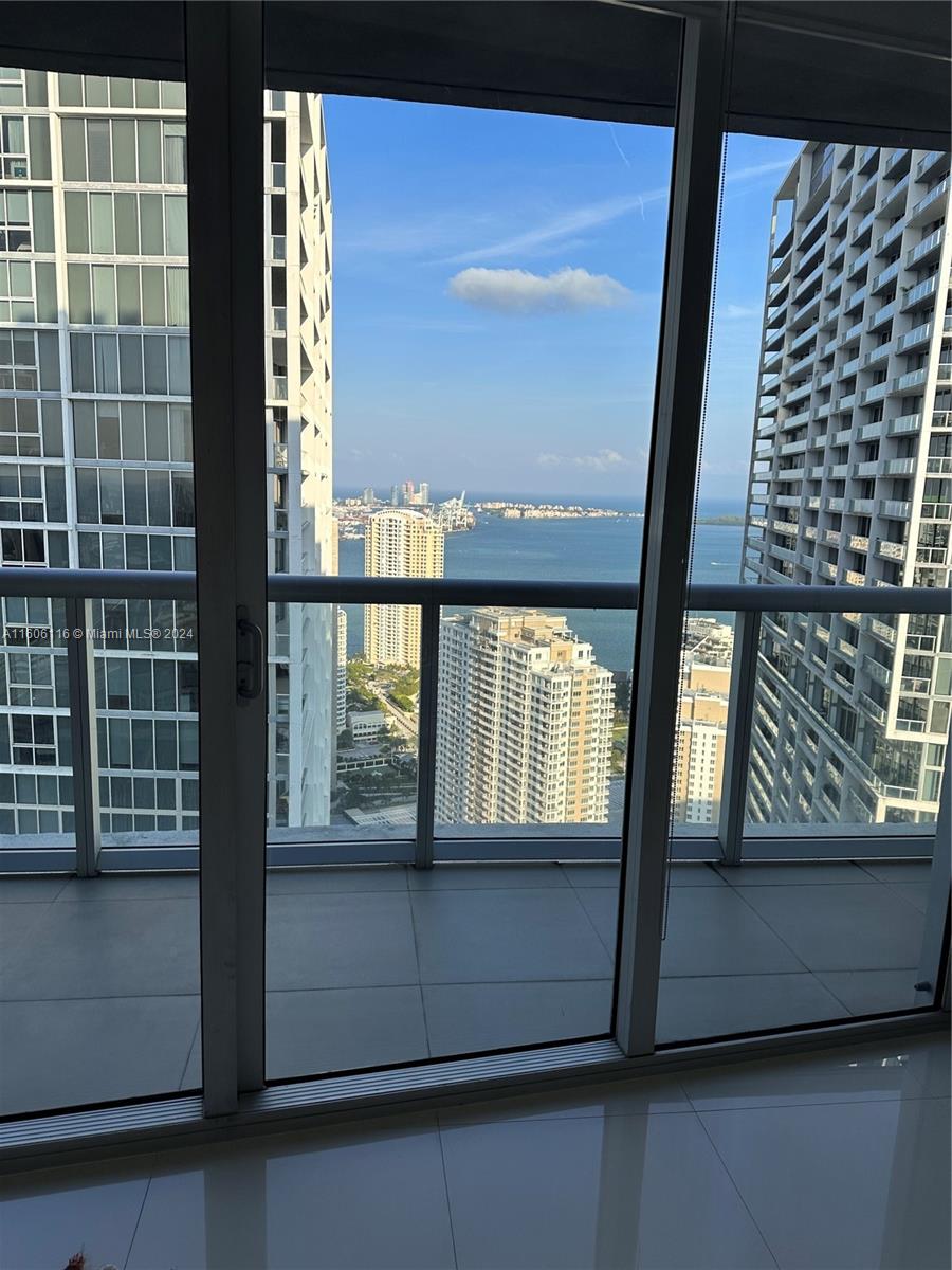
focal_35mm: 24
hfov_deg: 56.8
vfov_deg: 71.6
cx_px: 476
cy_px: 635
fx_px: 880
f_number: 1.78
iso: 80
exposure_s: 1/1374
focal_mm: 6.86
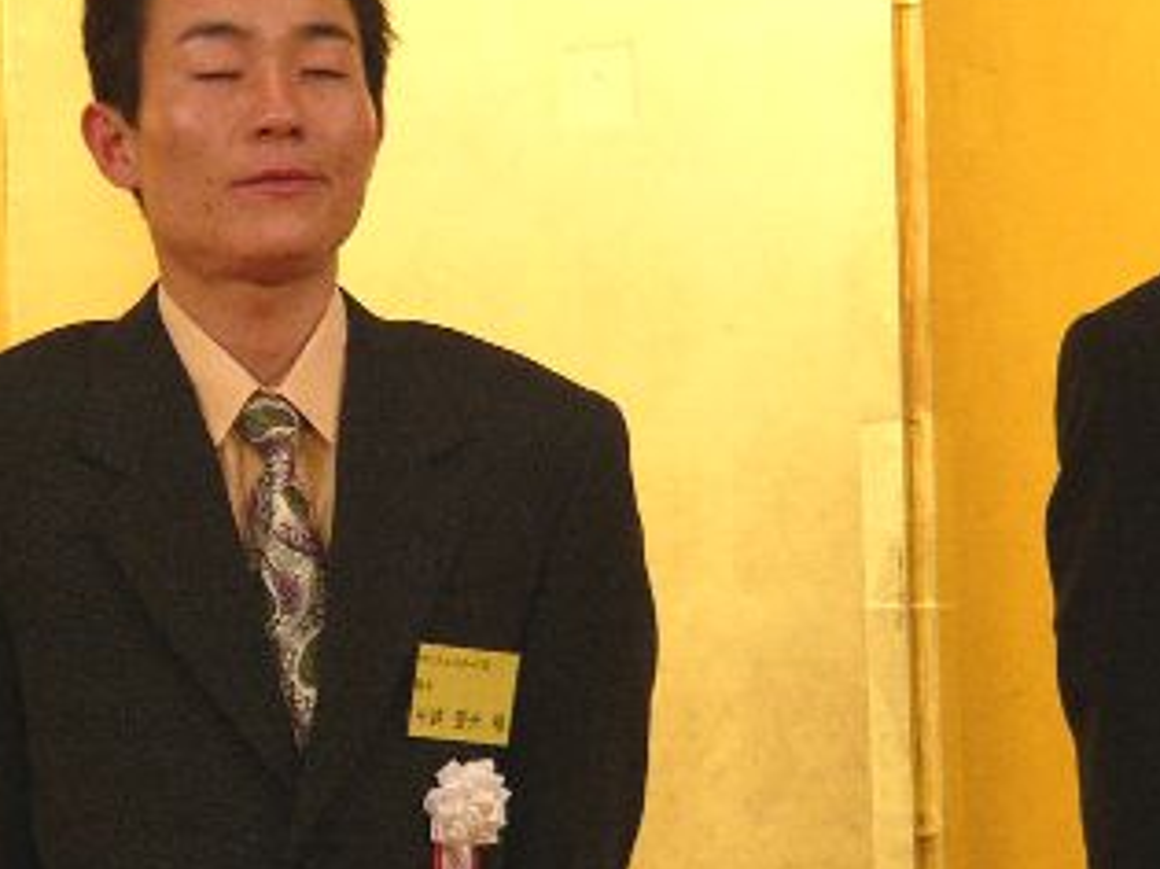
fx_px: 10217
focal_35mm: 305
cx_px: 232
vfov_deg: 4.9
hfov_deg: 6.5
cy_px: 648
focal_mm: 25
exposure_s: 1/60
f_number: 2.8
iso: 150
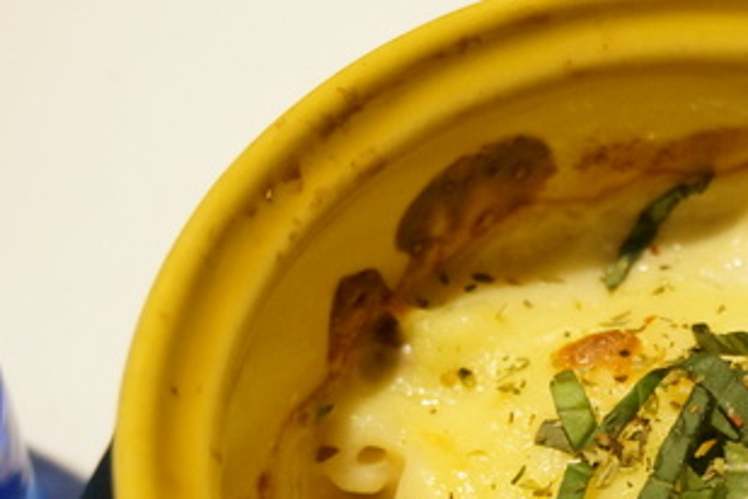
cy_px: 484
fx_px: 1871
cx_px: 654
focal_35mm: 90
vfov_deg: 15.0
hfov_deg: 22.1
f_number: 4.5
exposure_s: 1/60
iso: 2500
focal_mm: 29
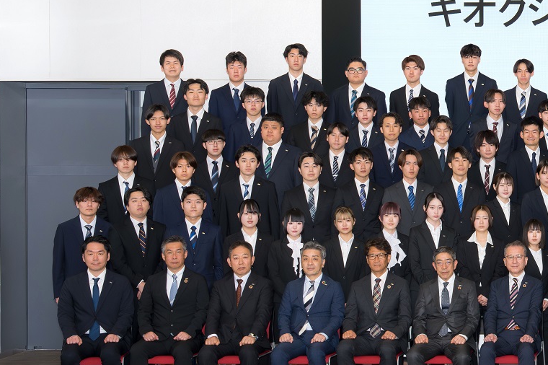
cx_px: 685
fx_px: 1385
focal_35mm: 91
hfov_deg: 20.7
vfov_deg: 15.0
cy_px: 164
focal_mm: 36
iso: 640
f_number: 8
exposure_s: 1/60
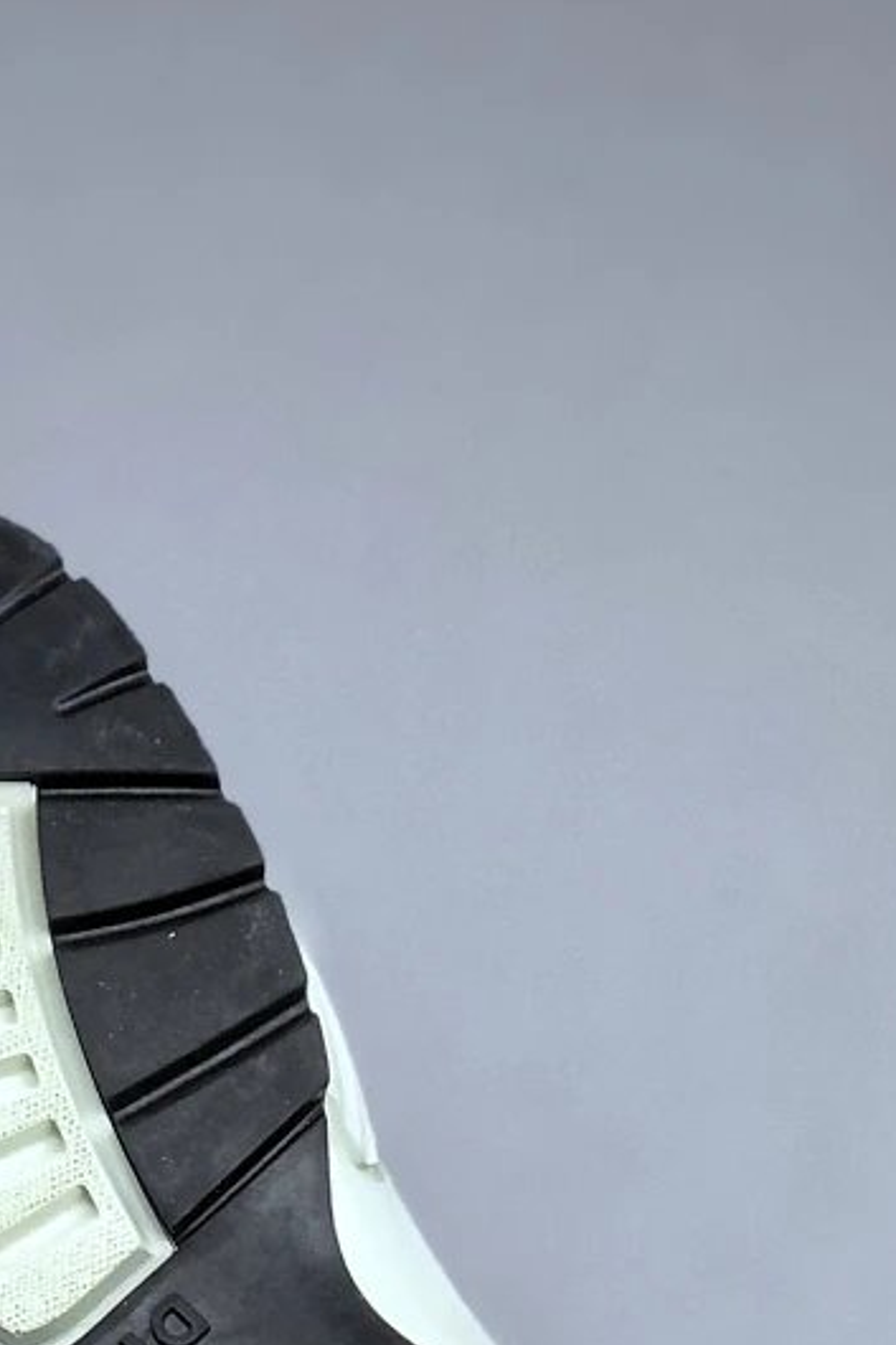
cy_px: 1802
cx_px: 188
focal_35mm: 161
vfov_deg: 12.3
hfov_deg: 8.5
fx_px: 6014
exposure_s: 1/50
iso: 25
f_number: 2.8
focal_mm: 6.6
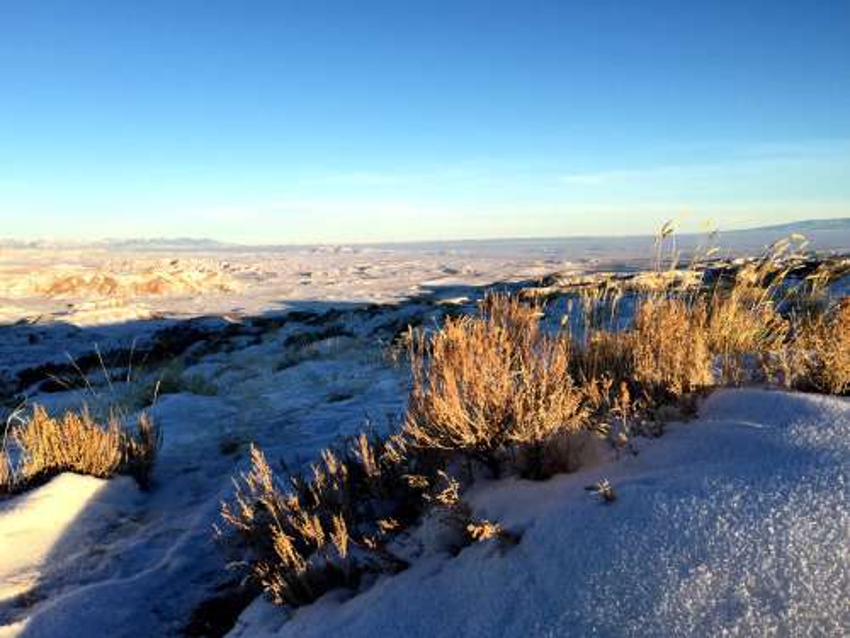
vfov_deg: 48.2
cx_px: 425
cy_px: 319
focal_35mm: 29
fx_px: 712
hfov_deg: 61.7
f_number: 2.2
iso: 32
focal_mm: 4.15
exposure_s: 1/1276
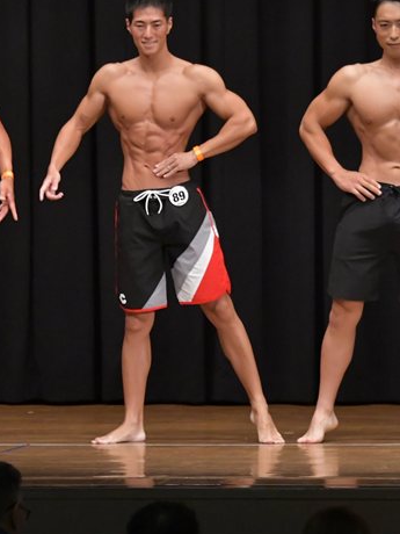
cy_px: 237
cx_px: 90
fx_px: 5038
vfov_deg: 6.1
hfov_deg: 4.5
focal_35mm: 327
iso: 6400
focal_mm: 135
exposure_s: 1/400
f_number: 5.6
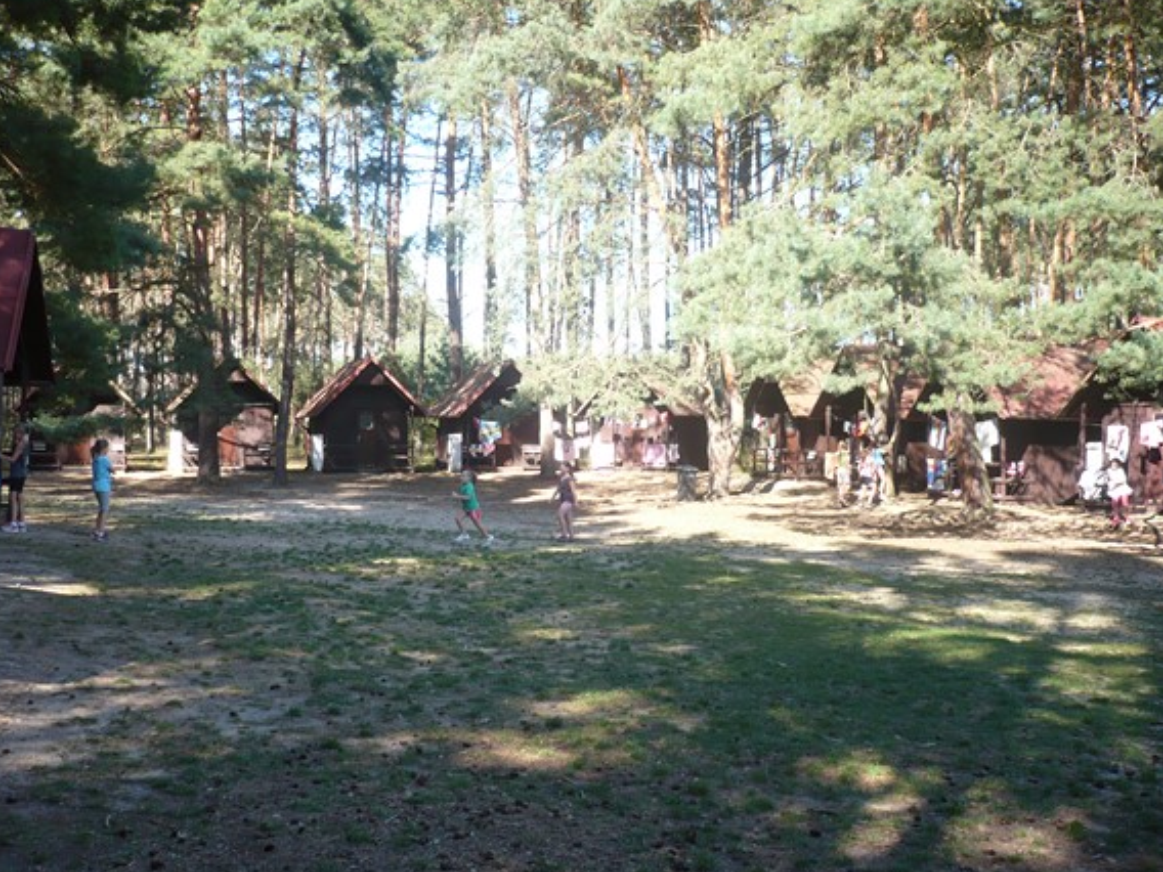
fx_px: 1243
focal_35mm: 37
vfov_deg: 38.7
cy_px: 430
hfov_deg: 50.1
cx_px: 559
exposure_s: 1/200
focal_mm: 5.8
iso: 100
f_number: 2.8
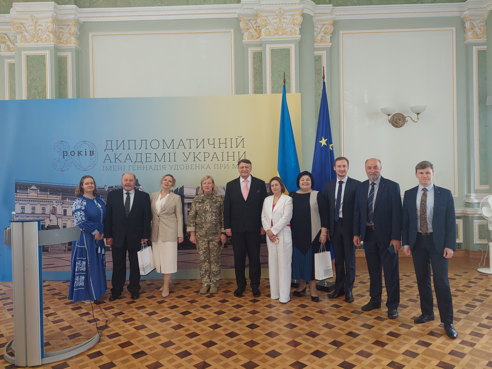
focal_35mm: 24
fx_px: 341
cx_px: 246
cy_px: 184
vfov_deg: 56.8
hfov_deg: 71.6
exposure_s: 1/50
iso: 250
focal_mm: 5.23
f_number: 1.8
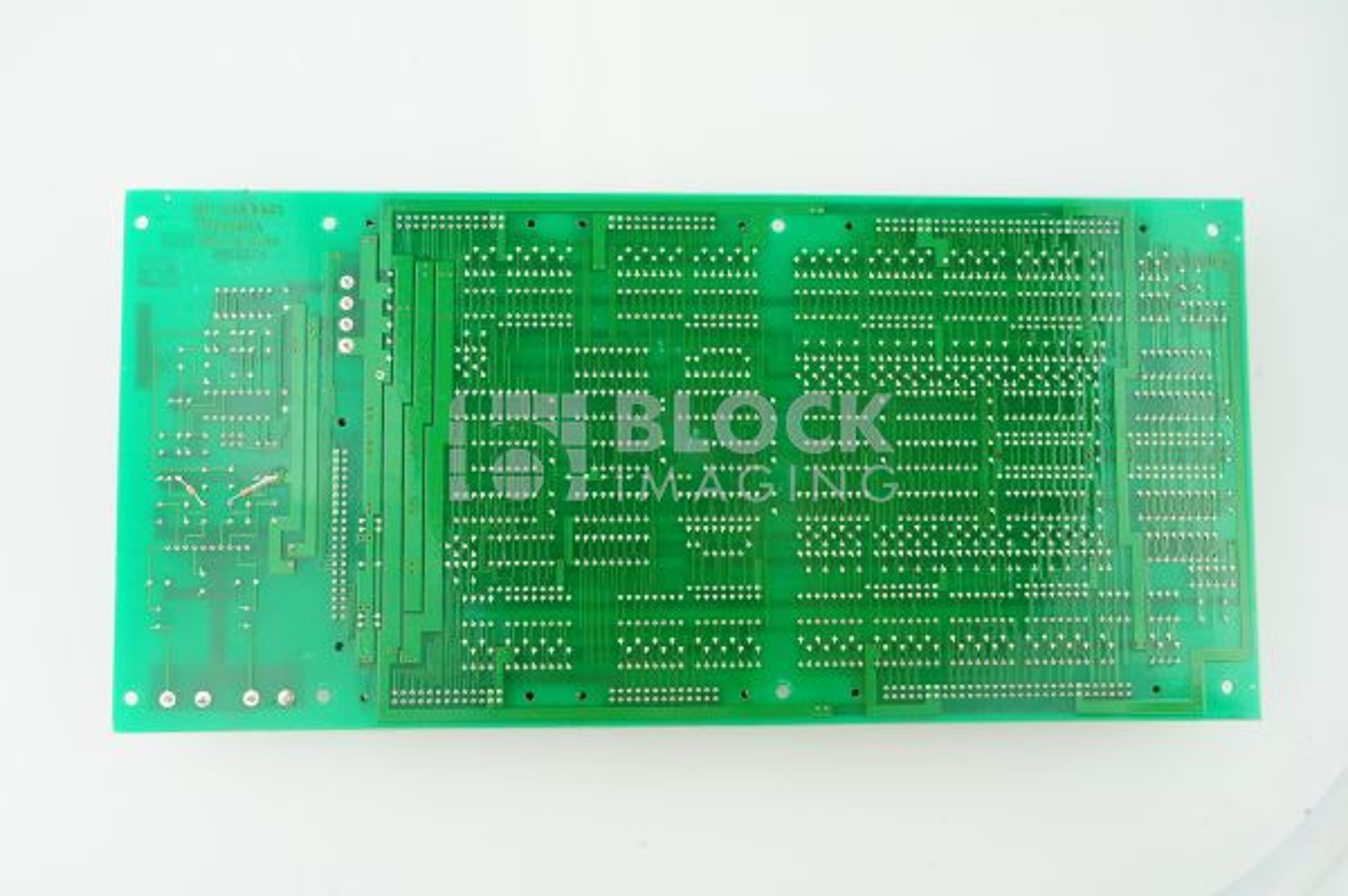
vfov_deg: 35.0
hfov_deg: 50.7
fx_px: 1422
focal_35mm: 38
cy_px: 448
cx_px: 674
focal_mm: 38
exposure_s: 1/125
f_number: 11
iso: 1600
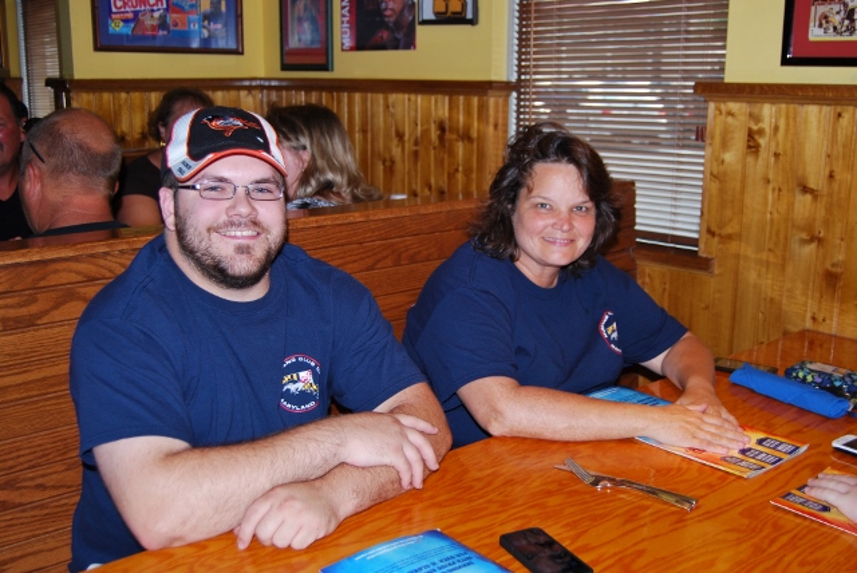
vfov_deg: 34.3
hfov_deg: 49.5
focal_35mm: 39
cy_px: 286
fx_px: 929
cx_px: 428
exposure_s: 1/60
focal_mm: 26
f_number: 4.2
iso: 200
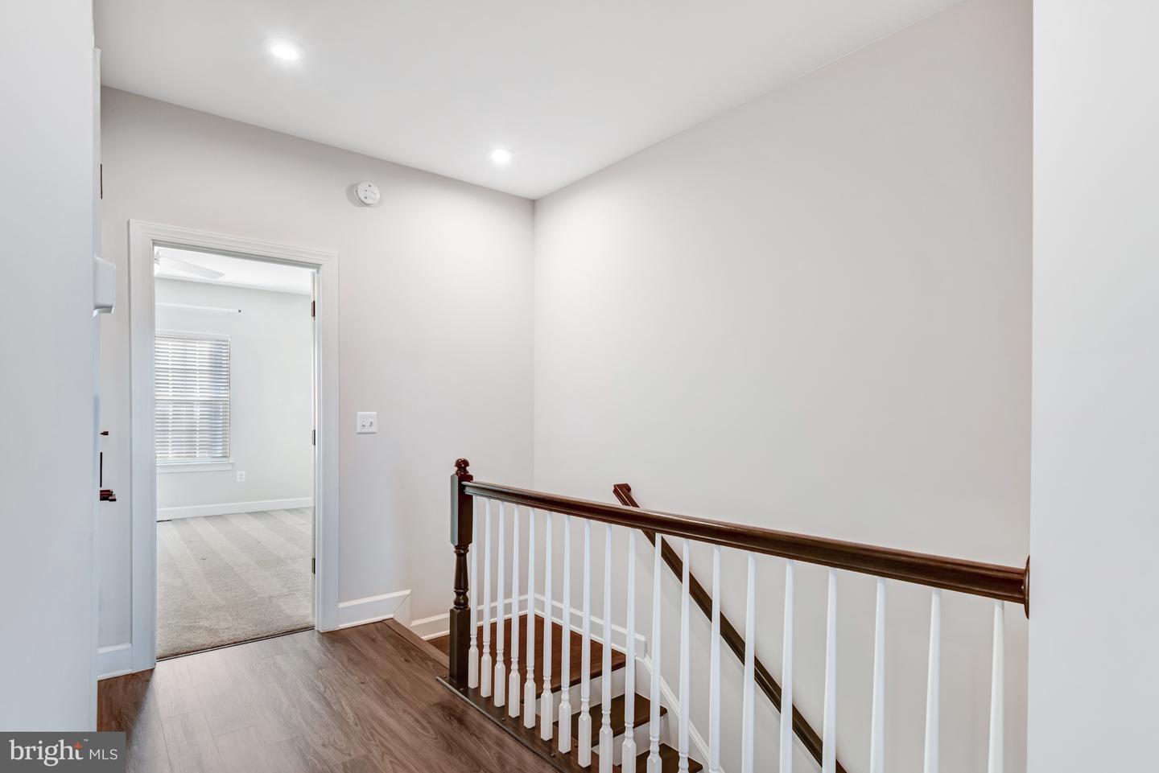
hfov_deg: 93.3
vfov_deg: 70.5
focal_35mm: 17
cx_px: 580
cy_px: 386
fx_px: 547
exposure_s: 1/25
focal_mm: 17
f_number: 8
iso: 400
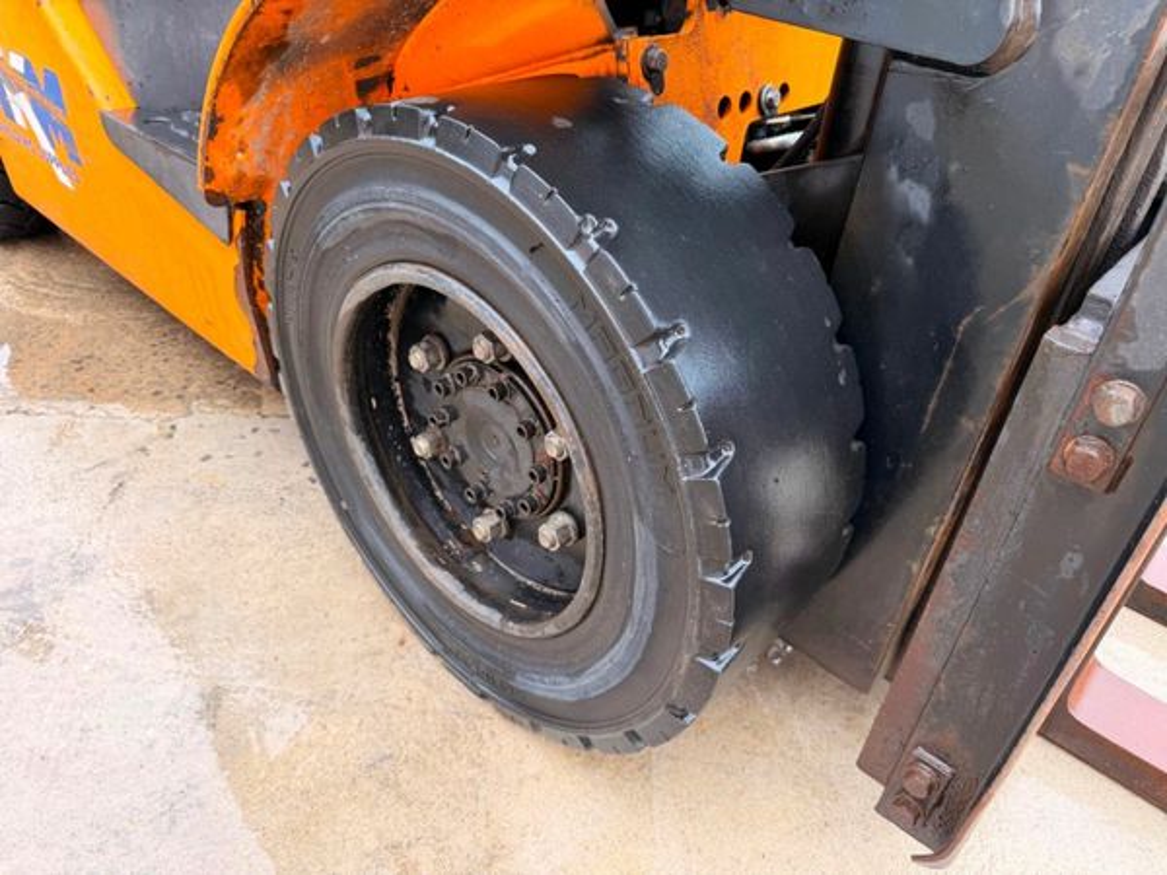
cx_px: 584
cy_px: 438
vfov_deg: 56.8
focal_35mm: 24
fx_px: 809
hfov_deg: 71.6
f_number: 1.78
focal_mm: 6.76
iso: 64
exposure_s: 1/121
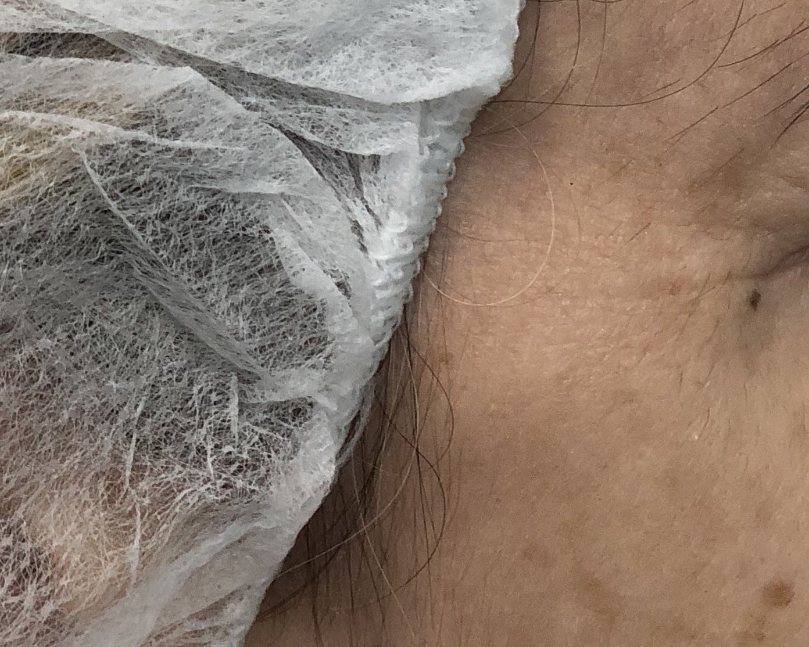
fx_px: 3520
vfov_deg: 10.5
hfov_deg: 13.0
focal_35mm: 147
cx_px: 665
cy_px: 317
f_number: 2.4
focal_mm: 6
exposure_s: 1/50
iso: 50
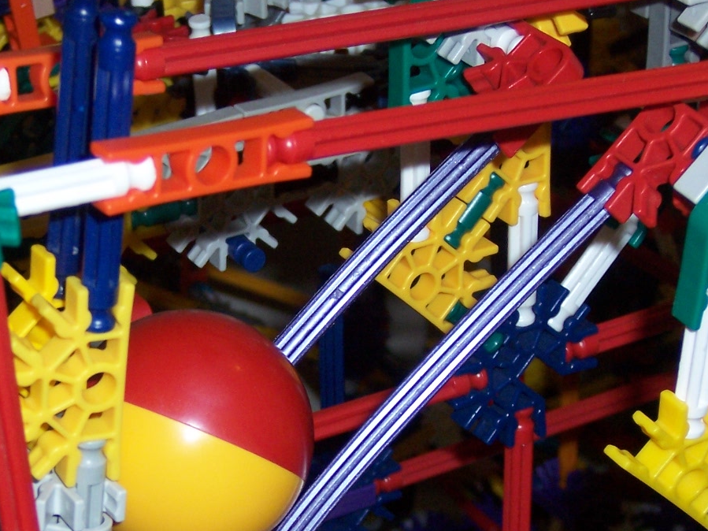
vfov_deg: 11.7
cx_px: 150
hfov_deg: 15.6
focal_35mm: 126
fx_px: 2577
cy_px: 424
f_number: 4.3
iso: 140
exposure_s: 1/90
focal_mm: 12.1
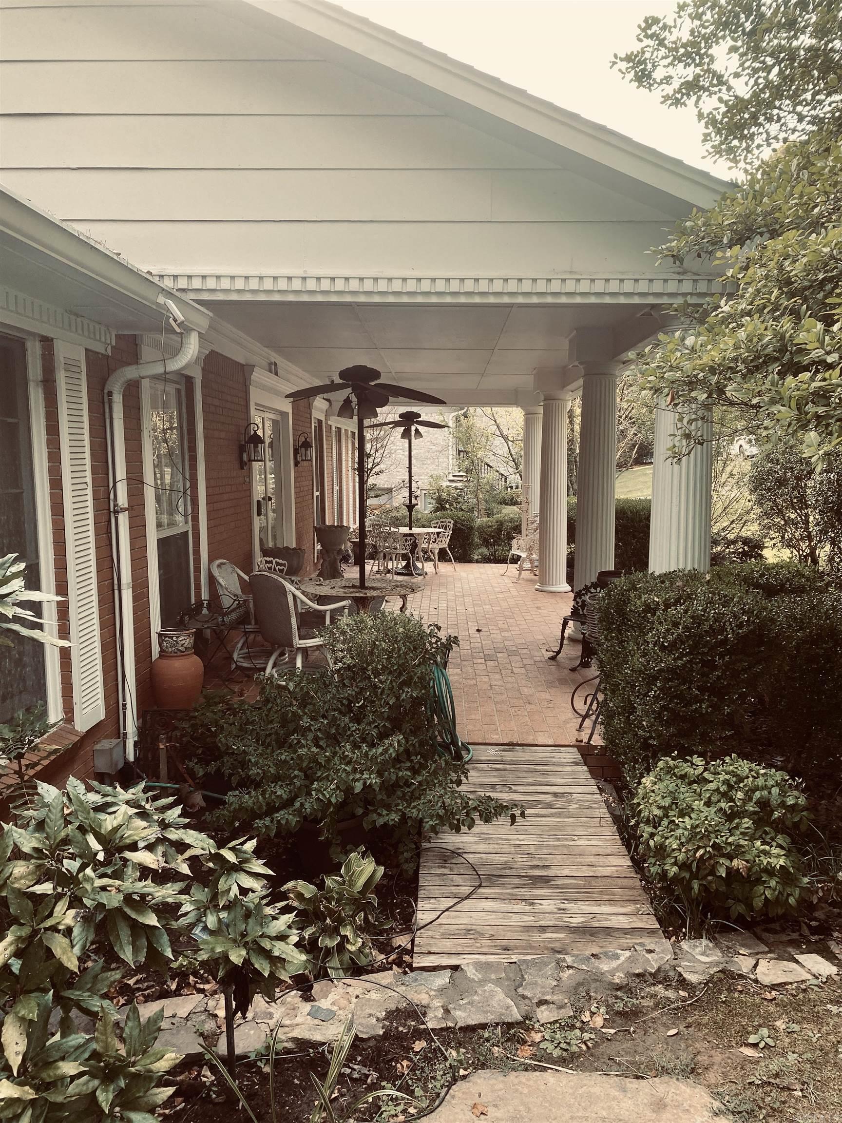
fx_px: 843
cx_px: 421
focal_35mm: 26
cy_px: 562
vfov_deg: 67.3
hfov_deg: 53.1
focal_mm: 4.25
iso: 50
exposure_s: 1/121
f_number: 1.8
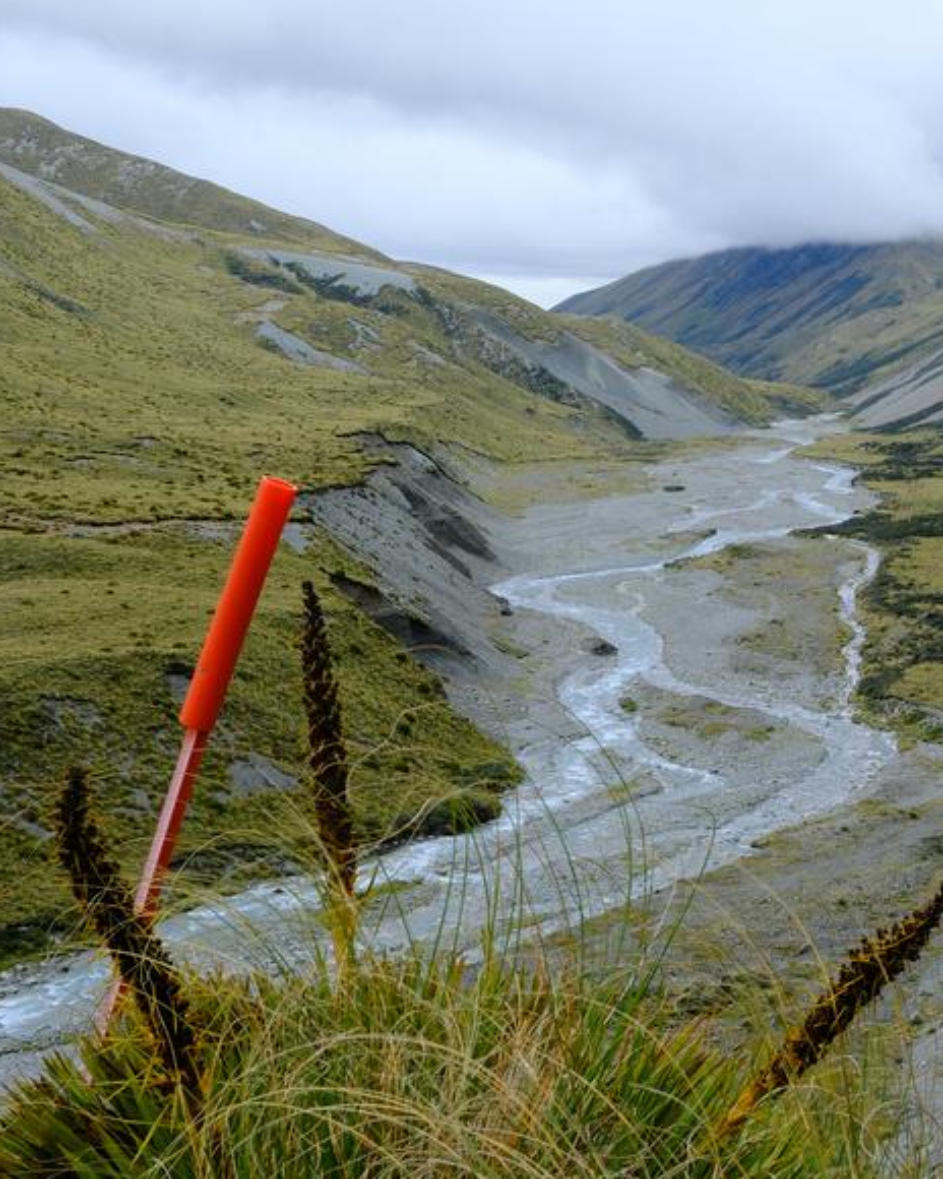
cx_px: 868
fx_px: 2023
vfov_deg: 32.5
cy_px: 647
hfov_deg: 25.3
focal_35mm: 58
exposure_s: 1/250
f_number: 11
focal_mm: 23
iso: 640
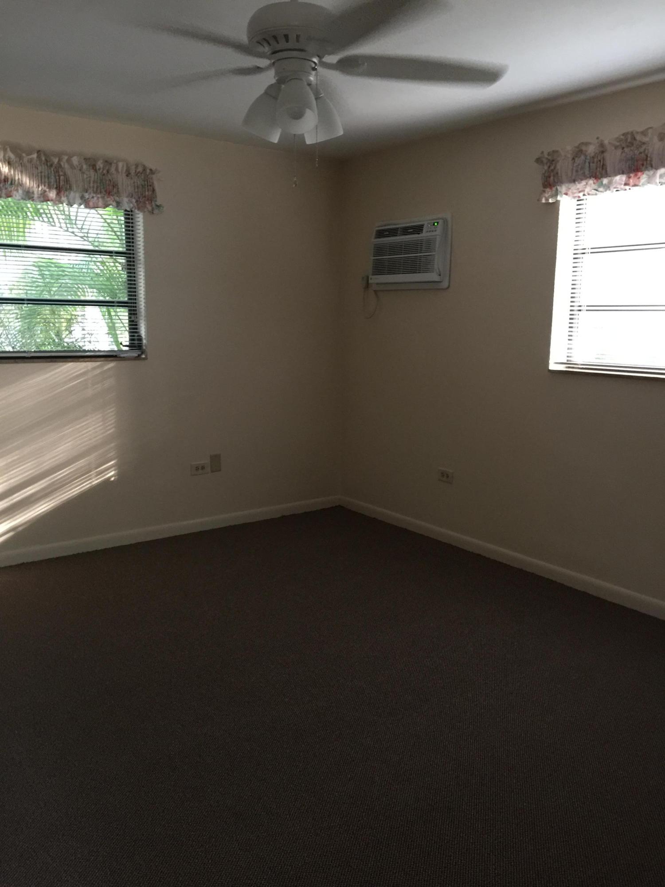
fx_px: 743
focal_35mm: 29
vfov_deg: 61.7
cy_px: 444
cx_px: 332
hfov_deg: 48.2
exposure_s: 1/8
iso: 125
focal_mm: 4.15
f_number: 2.2
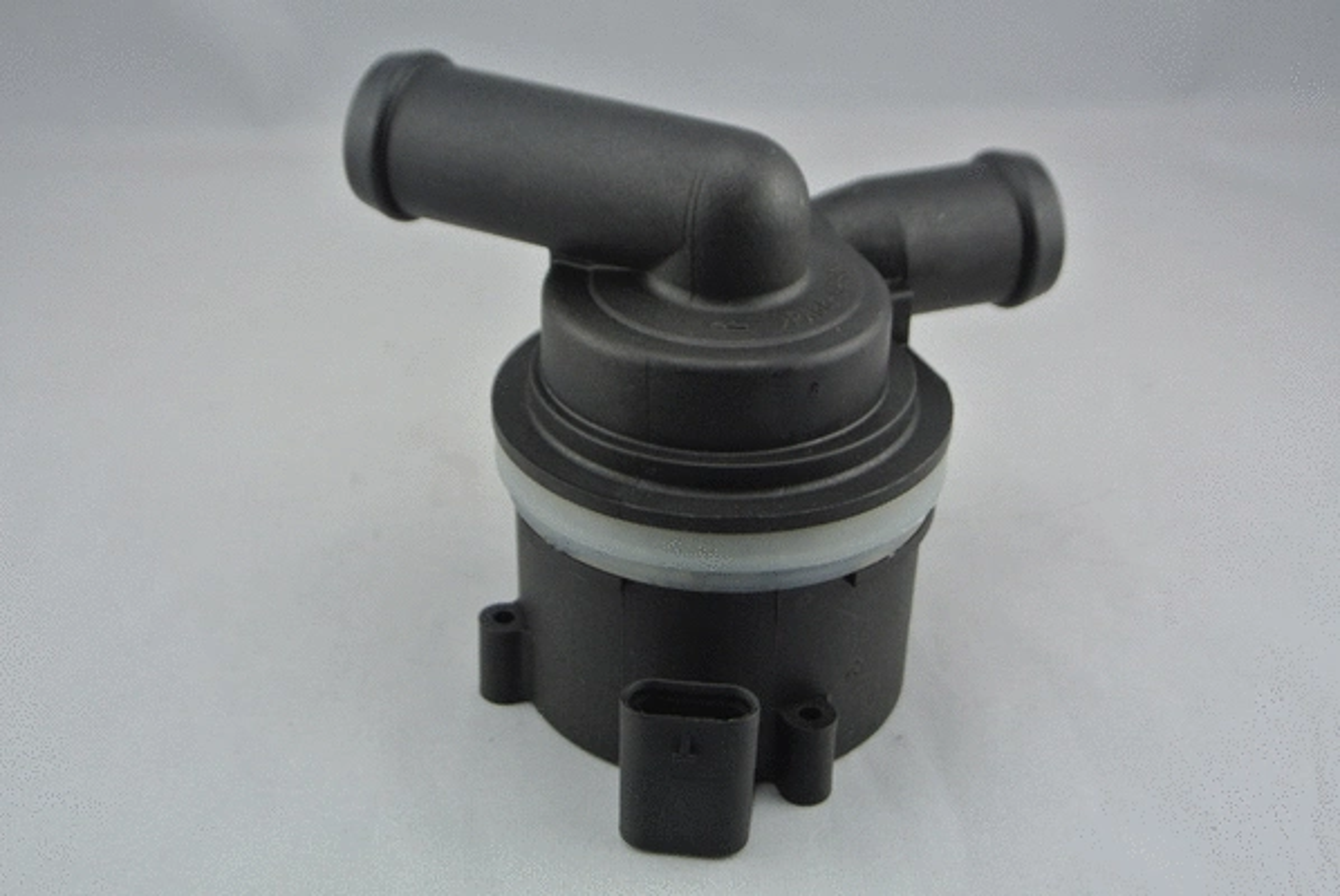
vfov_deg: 22.3
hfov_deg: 32.9
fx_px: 2273
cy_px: 448
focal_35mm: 61
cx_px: 670
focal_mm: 22.7
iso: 100
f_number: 5.6
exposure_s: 1/125
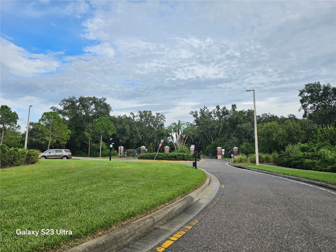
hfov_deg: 73.9
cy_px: 126
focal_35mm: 23
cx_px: 168
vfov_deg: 58.9
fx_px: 223
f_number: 1.7
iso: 10
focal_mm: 6.3
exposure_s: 1/711
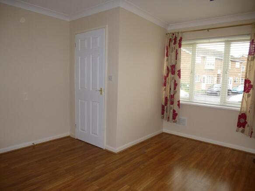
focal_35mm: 24
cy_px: 96
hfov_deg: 71.6
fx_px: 177
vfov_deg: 56.8
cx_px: 128
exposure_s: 1/60
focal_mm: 4.3
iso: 200
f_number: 3.3
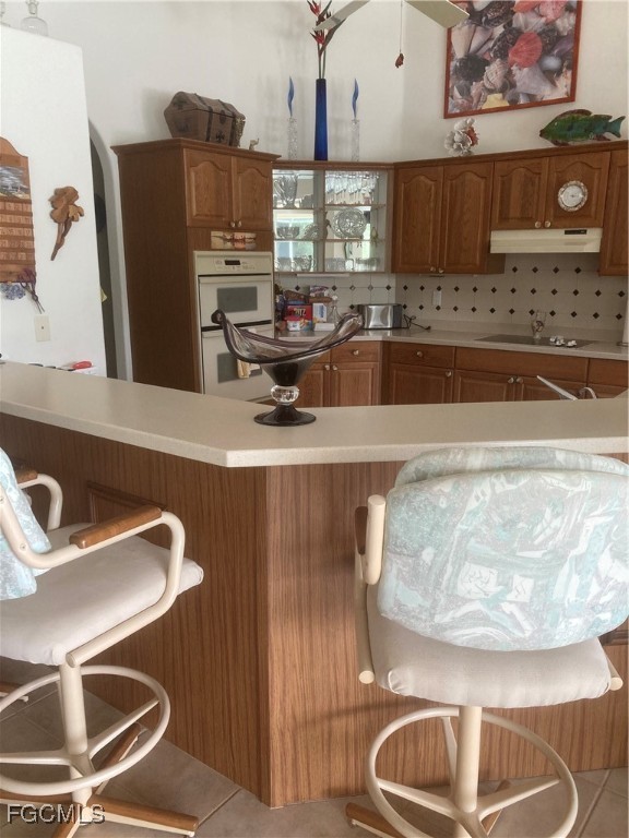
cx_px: 314
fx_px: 678
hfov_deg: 49.7
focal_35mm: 28
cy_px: 419
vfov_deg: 63.4
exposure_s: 1/73
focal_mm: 3.99
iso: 80
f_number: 1.8
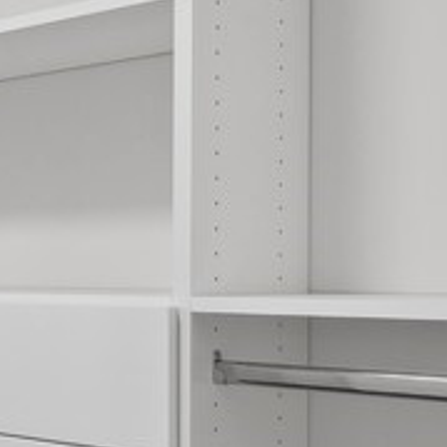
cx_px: -584
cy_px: 265
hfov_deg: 15.8
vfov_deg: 26.8
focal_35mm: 64
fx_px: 935
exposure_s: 1/5
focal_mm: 10
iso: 100
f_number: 6.3
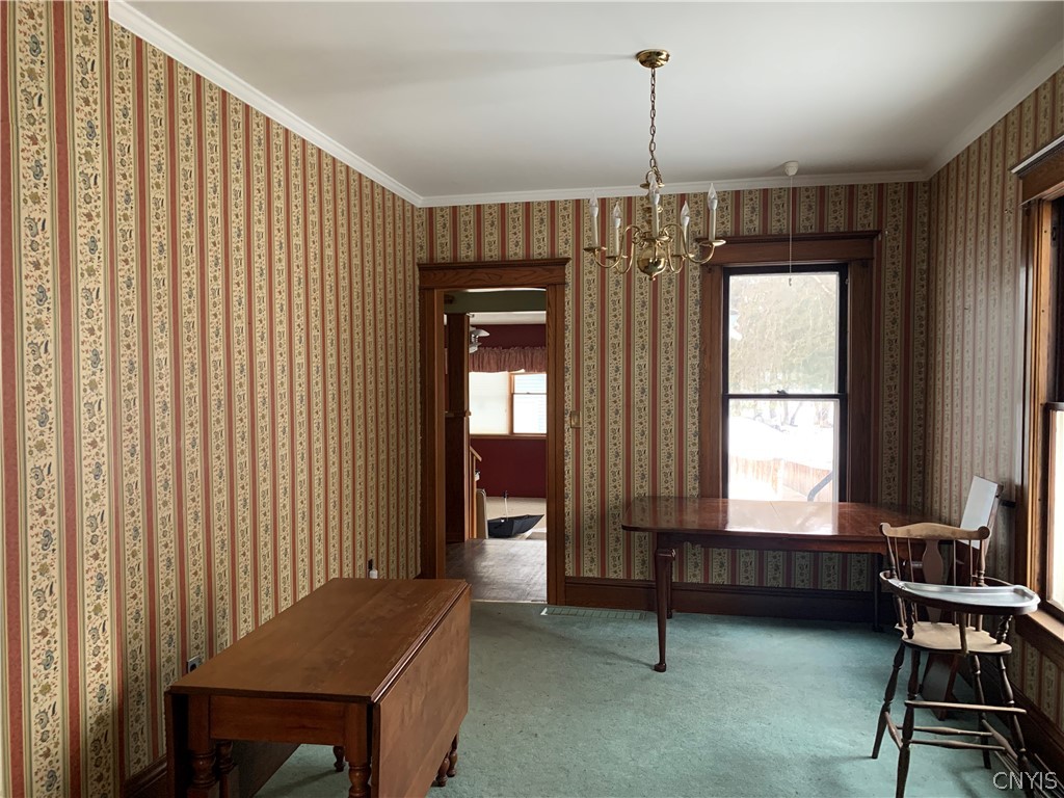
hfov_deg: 67.3
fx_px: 799
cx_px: 532
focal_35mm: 26
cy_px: 399
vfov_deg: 53.1
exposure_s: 1/60
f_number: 1.8
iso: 250
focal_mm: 4.25
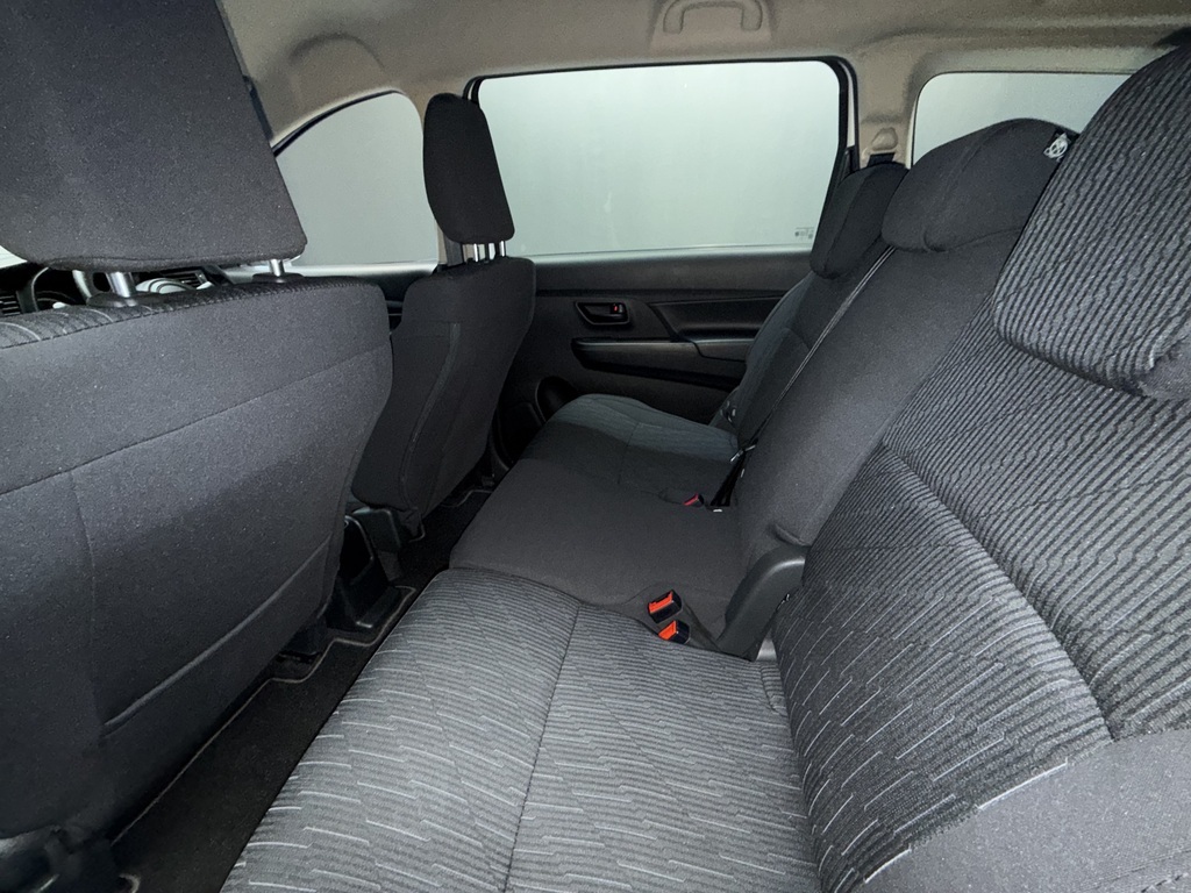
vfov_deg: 85.7
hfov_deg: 102.1
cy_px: 446
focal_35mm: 14
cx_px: 596
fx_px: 482
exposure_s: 1/27
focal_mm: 2.22
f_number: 2.2
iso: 320
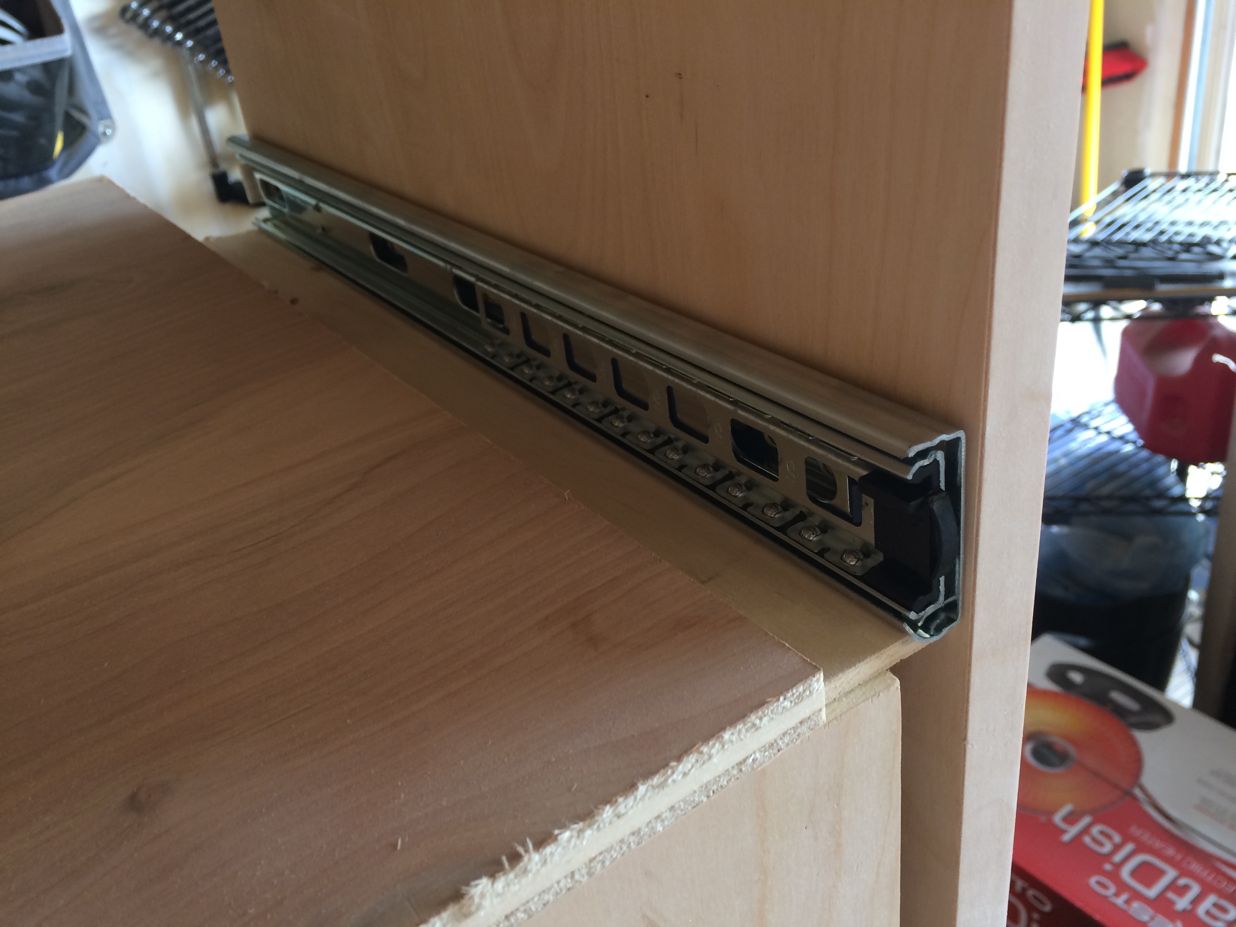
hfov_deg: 61.7
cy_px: 464
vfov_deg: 48.2
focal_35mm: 29
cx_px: 618
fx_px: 1035
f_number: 2.2
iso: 50
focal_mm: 4.15
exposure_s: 1/30
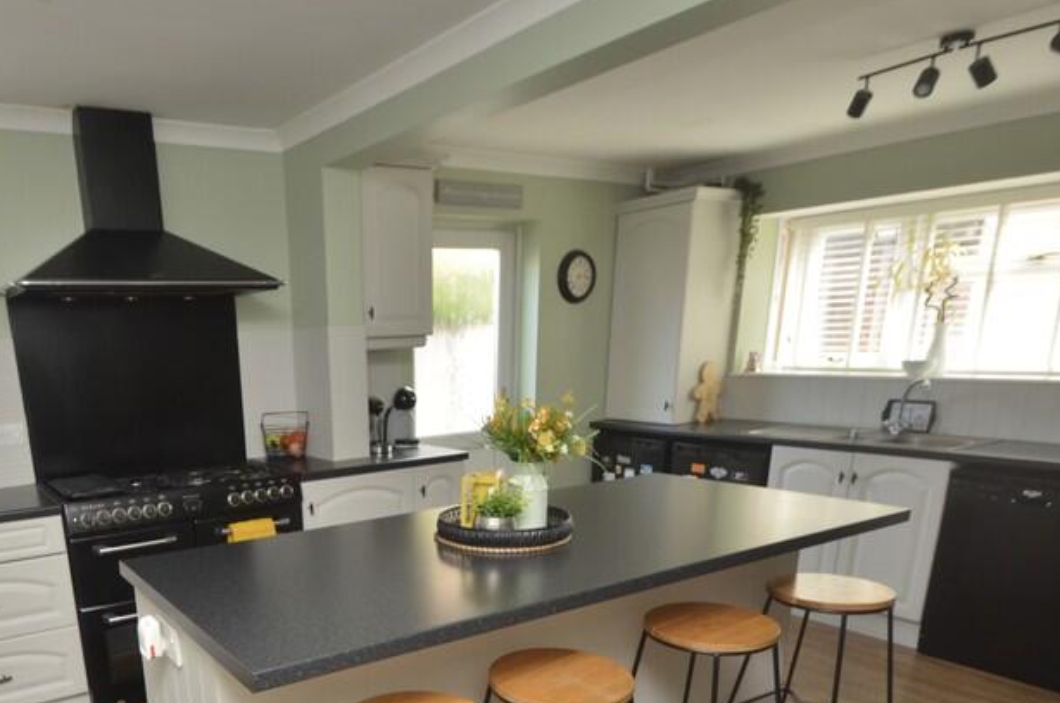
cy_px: 551
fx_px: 735
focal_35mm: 25
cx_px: 321
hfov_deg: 68.8
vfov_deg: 48.5
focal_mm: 10
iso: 800
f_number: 7.1
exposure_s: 1/60
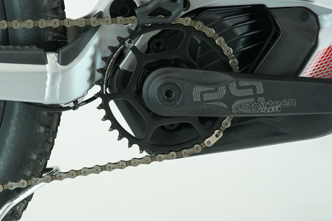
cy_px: 77
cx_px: 3
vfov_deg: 15.0
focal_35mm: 91
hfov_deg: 21.6
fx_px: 839
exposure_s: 1/200
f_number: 5.6
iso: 1600
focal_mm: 40
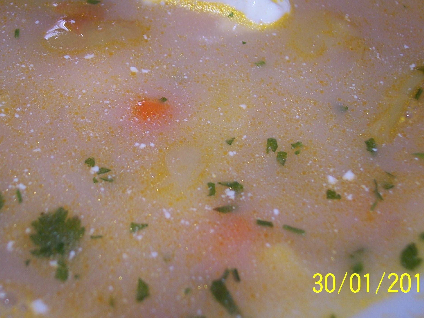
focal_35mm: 59
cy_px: 103
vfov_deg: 24.7
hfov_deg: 32.5
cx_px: 150
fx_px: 723
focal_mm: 8
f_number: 2.8
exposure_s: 1/60
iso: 100
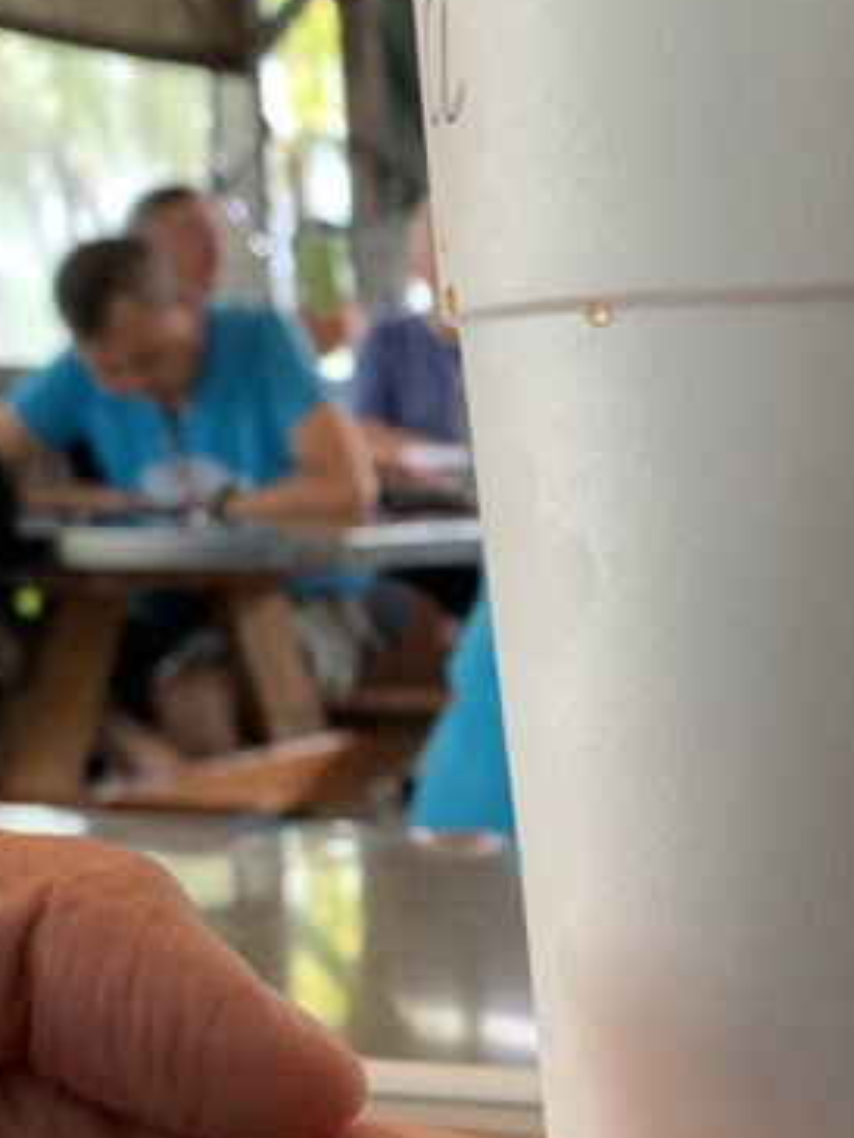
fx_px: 2400
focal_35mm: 73
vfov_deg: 26.6
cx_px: 876
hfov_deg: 19.5
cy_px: 702
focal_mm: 4.25
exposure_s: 1/60
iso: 100
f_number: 1.8
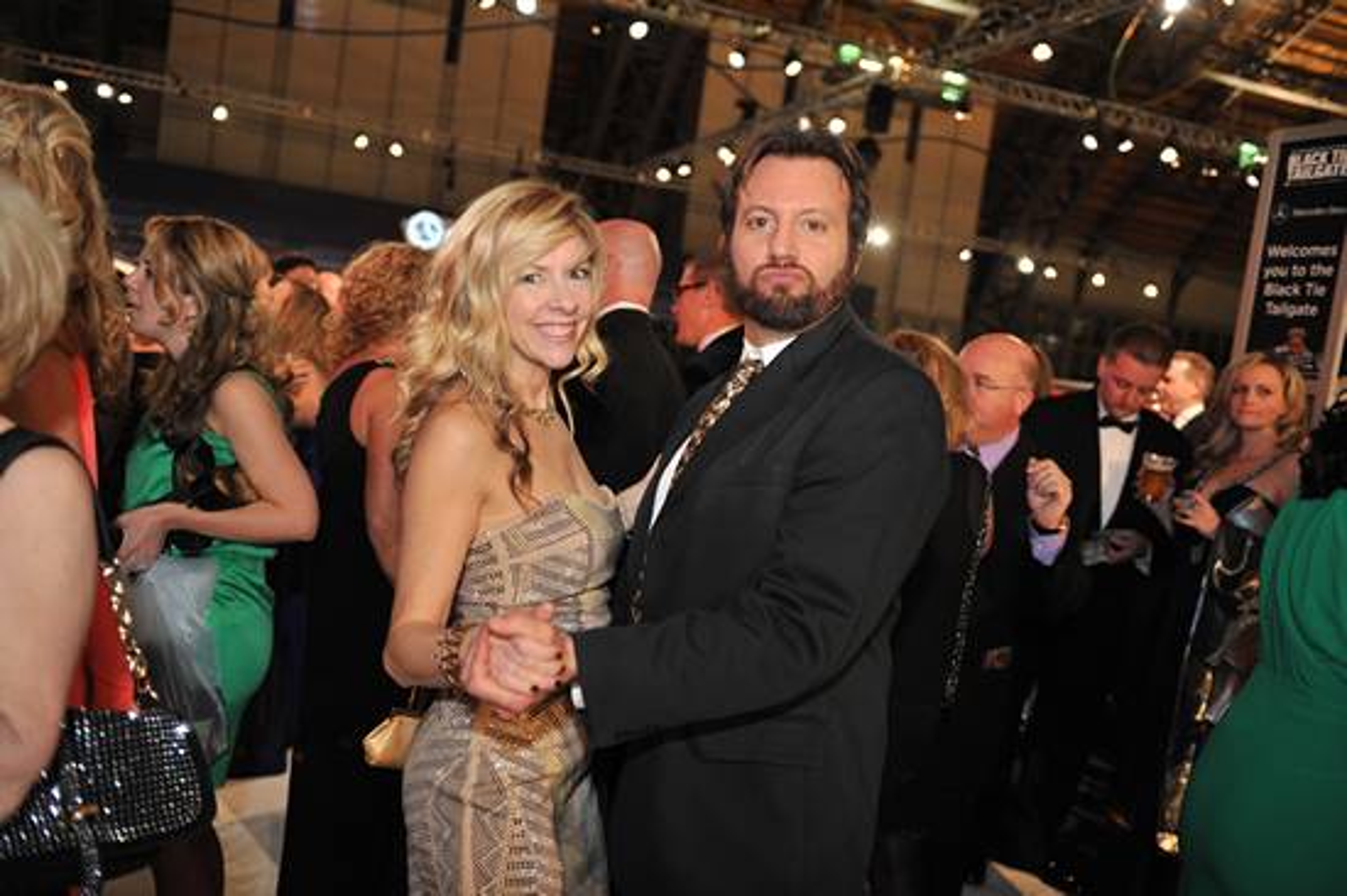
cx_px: 674
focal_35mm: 32
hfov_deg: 58.7
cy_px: 448
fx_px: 1197
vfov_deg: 41.1
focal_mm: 32
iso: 1250
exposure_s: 1/100
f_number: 2.8
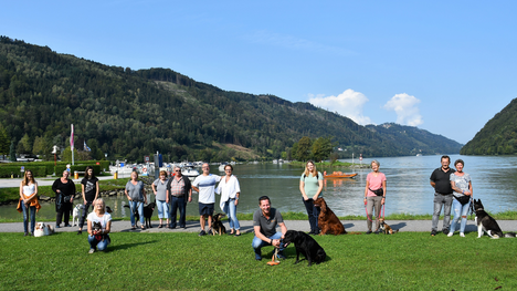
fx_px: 397
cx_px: 260
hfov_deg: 66.1
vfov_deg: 40.2
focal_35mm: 29
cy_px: 147
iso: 160
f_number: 10
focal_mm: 18
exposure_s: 1/400
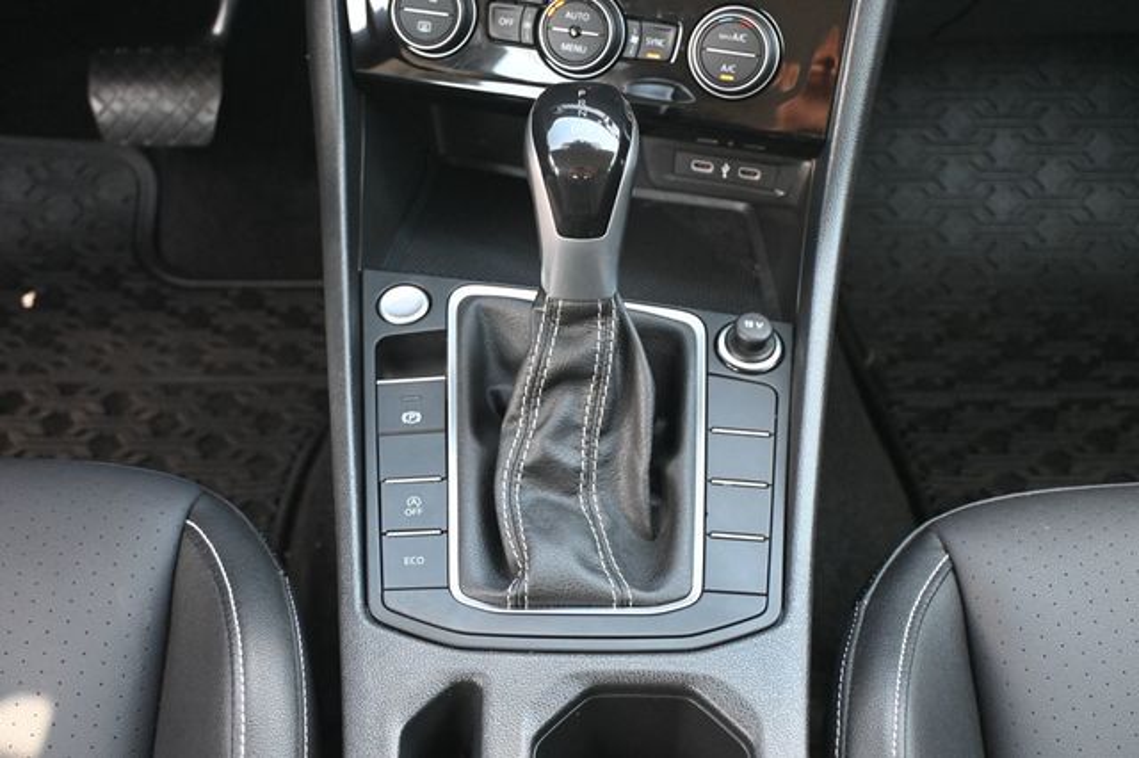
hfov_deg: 43.0
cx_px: 570
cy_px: 379
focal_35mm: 46
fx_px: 1447
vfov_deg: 29.4
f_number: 4.8
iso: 3200
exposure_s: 1/125
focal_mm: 30.5
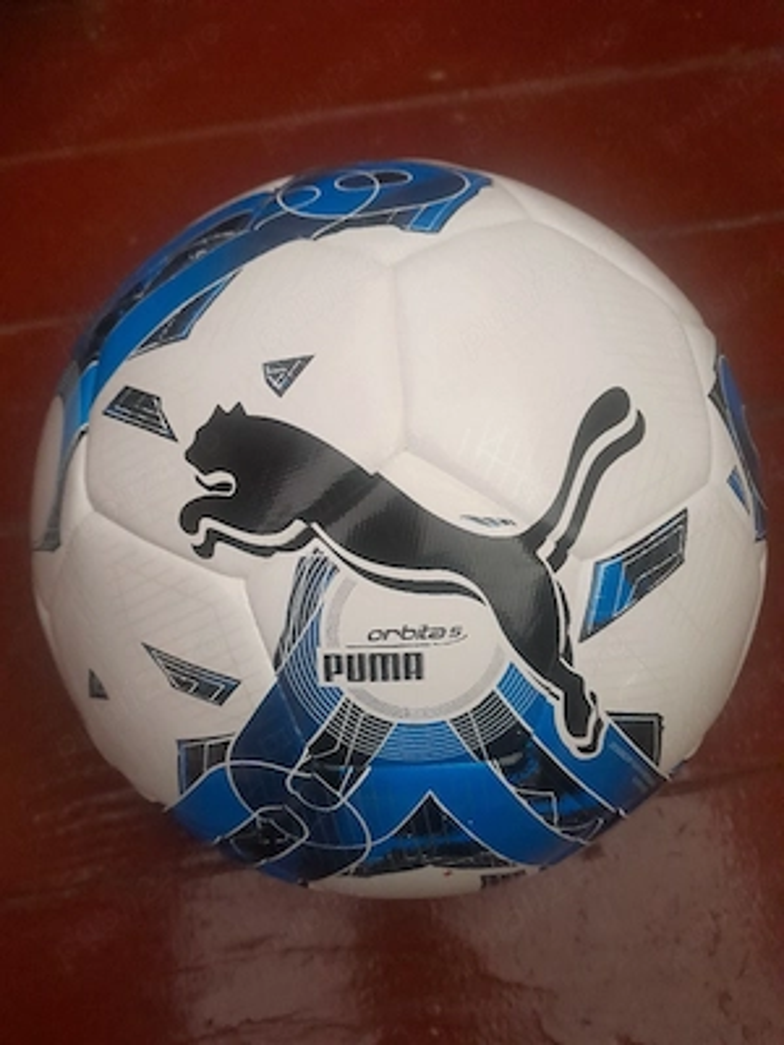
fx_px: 785
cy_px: 522
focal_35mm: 26
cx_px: 392
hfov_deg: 53.1
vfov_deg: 67.3
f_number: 1.8
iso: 400
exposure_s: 1/25
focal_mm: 4
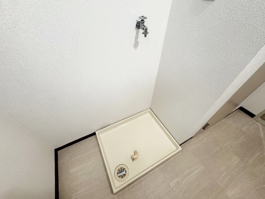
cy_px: 100
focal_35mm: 14
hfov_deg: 102.1
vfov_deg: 85.7
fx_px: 107
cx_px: 132
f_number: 2.2
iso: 400
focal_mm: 2.22
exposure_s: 1/60
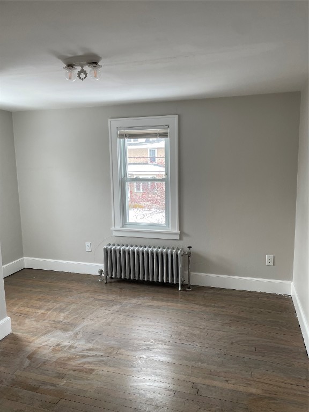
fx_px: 309
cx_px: 154
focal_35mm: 26
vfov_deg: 67.3
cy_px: 206
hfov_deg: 53.1
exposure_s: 1/121
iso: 50
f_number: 1.6
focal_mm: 4.2
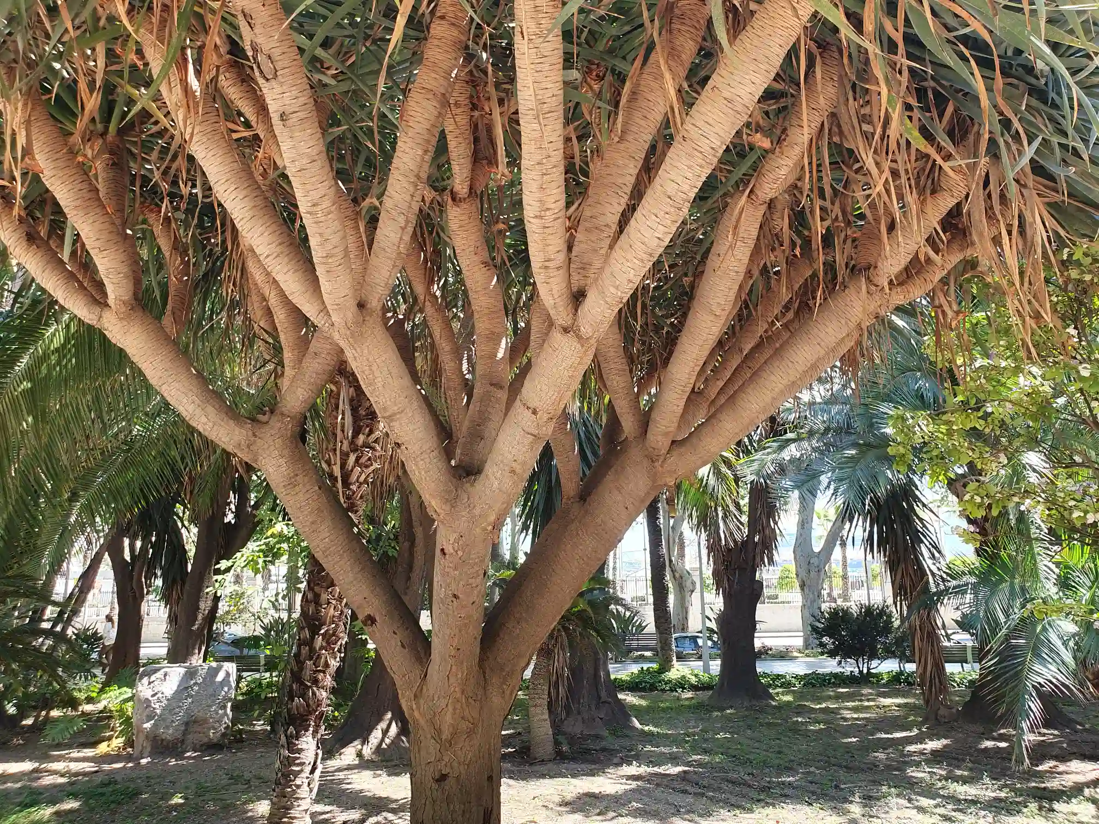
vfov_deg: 53.1
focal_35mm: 26
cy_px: 412
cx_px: 550
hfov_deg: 67.3
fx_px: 825
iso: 50
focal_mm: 4.32
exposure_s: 1/100
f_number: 2.4
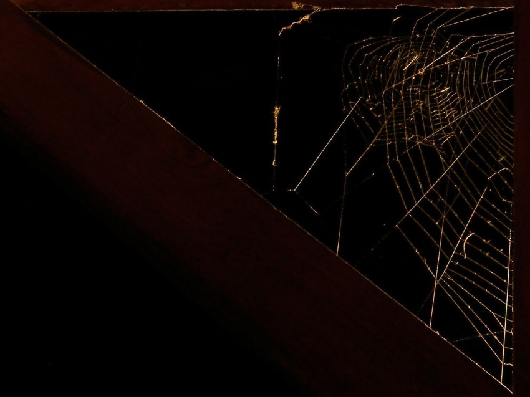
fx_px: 1209
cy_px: 198
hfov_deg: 24.7
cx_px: 265
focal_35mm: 79
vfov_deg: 18.7
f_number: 4
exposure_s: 1/2
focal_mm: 16.6
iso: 100
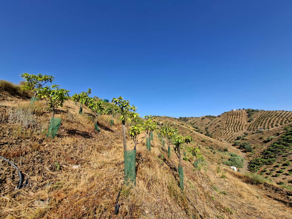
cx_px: 146
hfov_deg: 106.2
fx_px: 110
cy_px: 110
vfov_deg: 89.9
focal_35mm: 13
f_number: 2.2
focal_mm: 1.74
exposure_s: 1/752
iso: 40
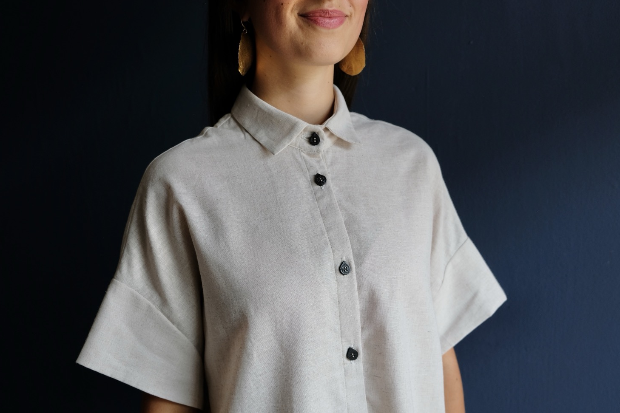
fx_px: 620
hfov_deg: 53.1
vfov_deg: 36.9
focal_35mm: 36
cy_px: 211
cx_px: 314
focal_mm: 23.3
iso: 400
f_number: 3.6
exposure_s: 1/350
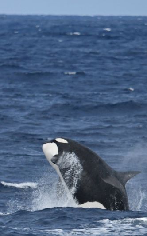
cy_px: 118
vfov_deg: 2.9
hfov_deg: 1.8
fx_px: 4723
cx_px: 92
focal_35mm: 737
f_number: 6.3
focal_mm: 480
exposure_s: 1/8000
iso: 900
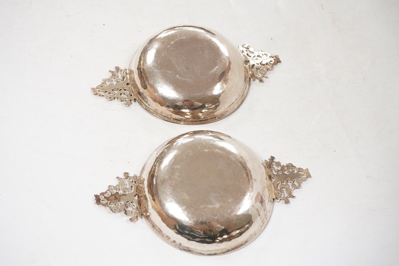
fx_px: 510
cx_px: 200
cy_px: 134
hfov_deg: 42.7
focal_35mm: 46
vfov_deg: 29.3
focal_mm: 30
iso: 1250
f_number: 8
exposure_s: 1/125
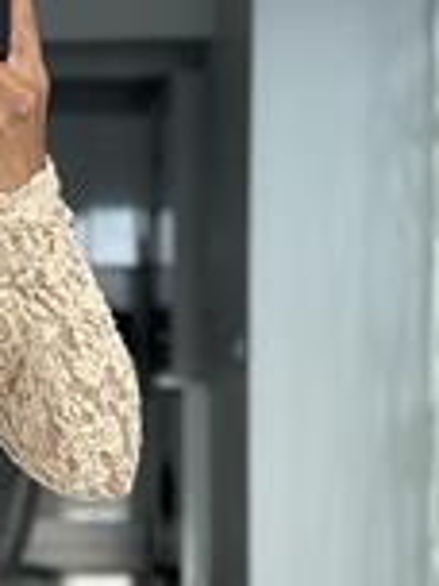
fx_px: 2705
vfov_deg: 12.2
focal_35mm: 160
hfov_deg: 9.1
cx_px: -166
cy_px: 544
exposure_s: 1/40
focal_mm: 6.86
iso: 640
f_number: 1.78
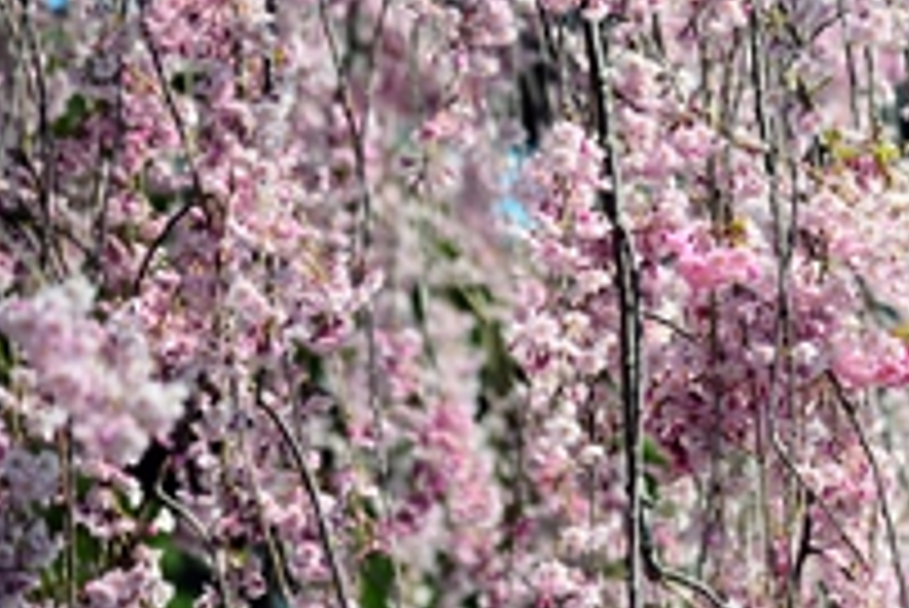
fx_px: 6014
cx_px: 868
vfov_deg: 5.8
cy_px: 173
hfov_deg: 8.6
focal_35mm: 238
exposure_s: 1/3200
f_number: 4
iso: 400
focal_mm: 120
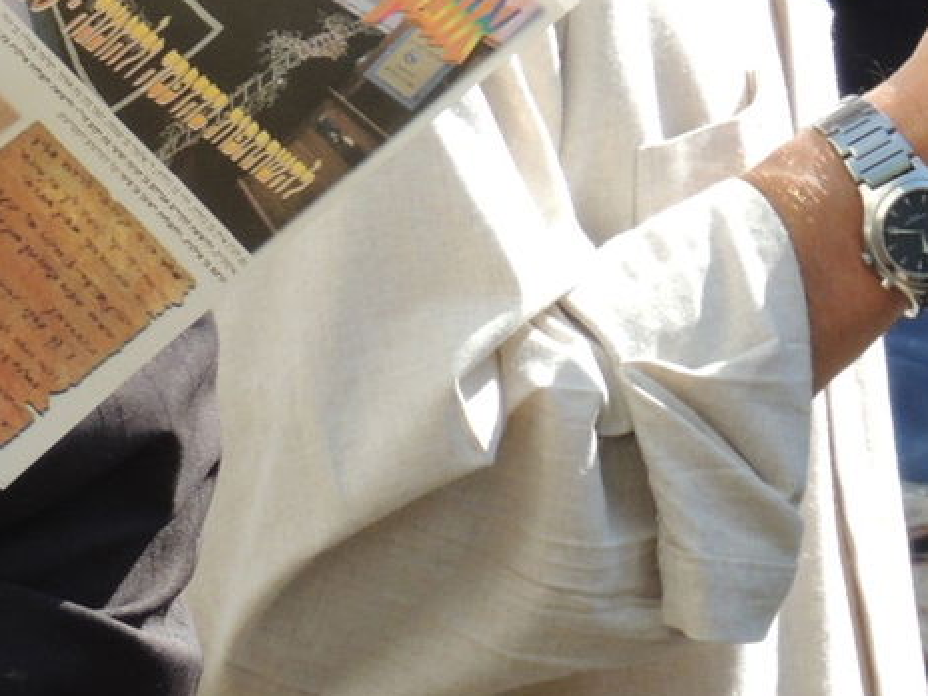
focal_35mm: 677
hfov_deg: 2.9
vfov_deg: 2.2
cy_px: 16
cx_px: -395
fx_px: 18154
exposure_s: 1/500
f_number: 4.6
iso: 280
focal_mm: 40.1
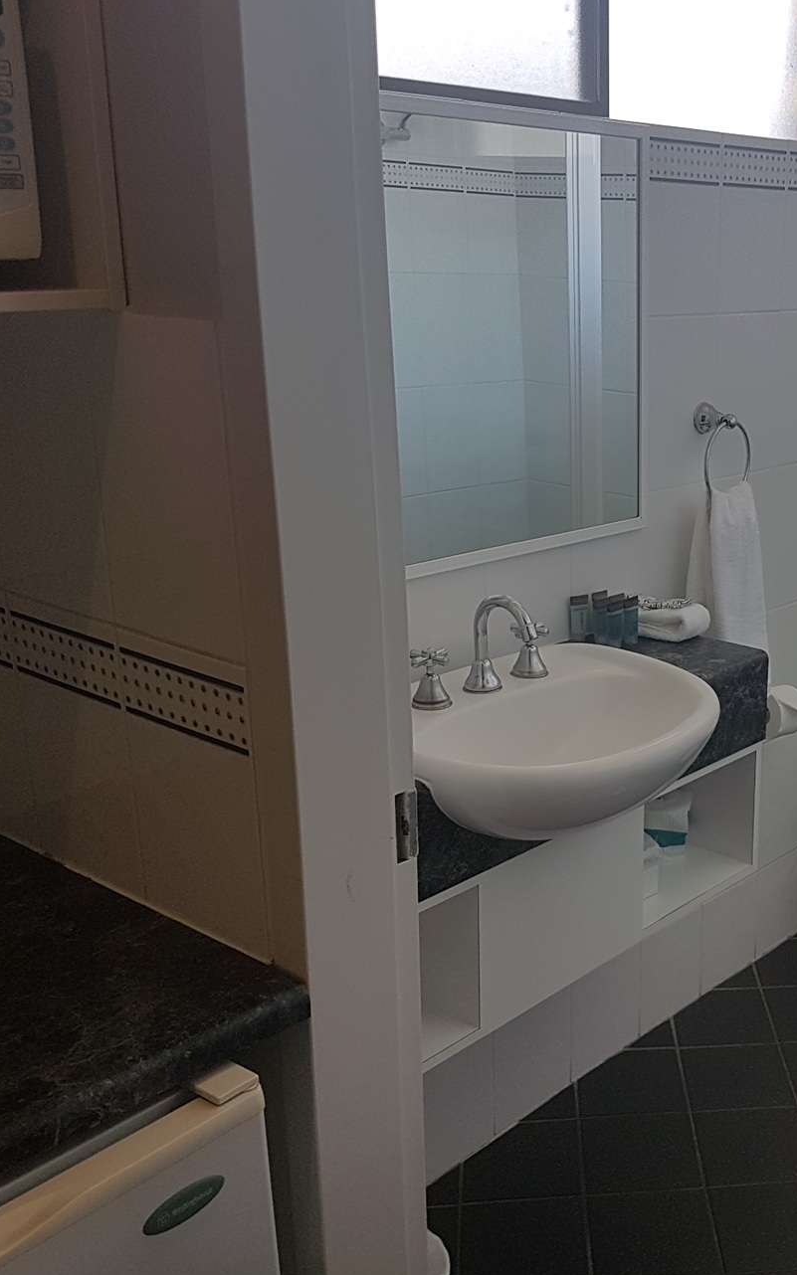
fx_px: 1356
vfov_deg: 50.4
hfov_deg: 31.3
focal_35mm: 39
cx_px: 708
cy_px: 658
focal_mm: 4.2
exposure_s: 1/186
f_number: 1.7
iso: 40
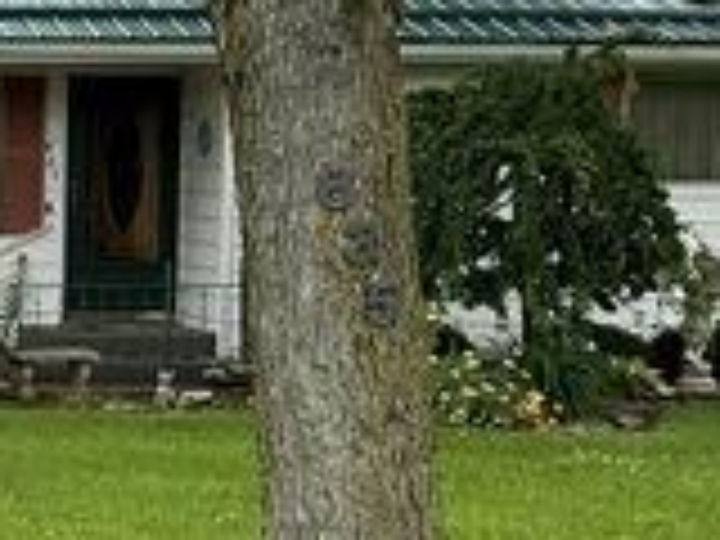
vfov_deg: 12.3
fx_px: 2496
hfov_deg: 14.8
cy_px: 288
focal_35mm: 120
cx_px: -477
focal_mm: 6.86
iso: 80
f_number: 1.78
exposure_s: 1/1692
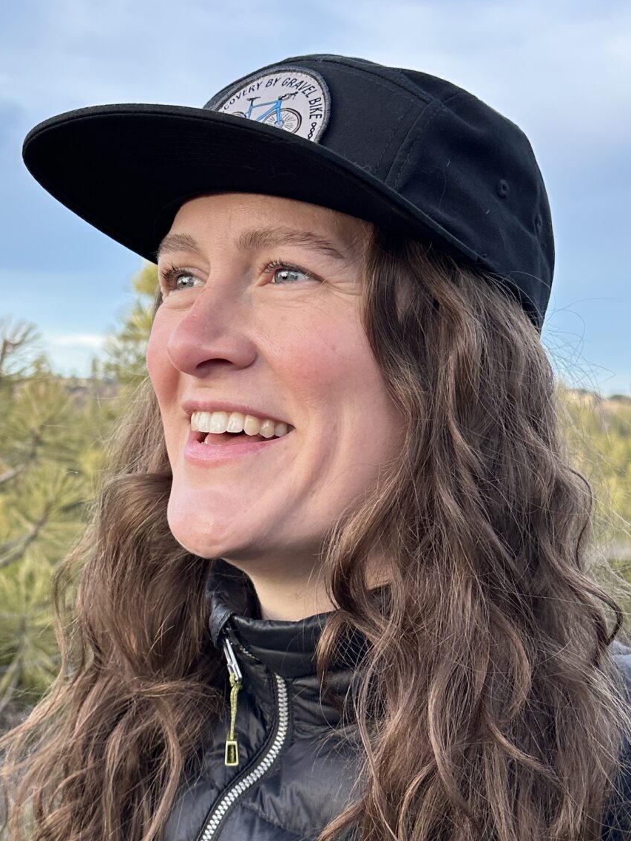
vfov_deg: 35.5
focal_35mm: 54
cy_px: 404
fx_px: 1313
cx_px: 321
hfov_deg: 27.0
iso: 80
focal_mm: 6.86
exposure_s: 1/734
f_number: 1.78
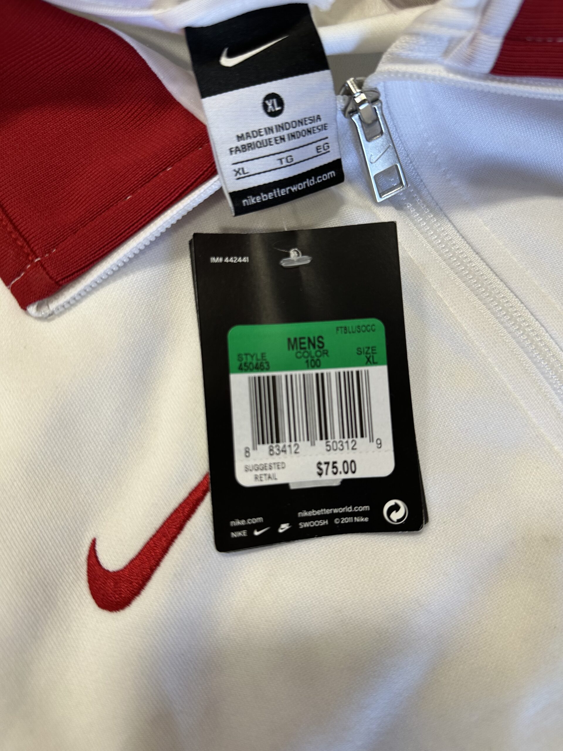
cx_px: 282
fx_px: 520
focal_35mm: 24
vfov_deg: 71.6
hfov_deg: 56.8
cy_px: 376
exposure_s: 1/120
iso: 125
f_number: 1.78
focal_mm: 6.86
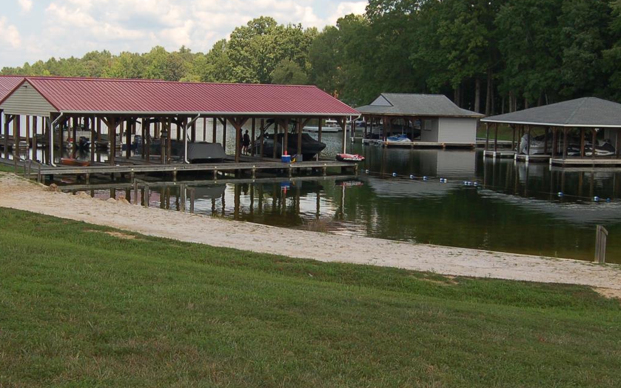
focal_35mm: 55
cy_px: 171
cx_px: 274
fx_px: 931
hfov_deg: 36.8
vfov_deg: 23.5
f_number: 5.6
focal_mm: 18
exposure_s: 1/500
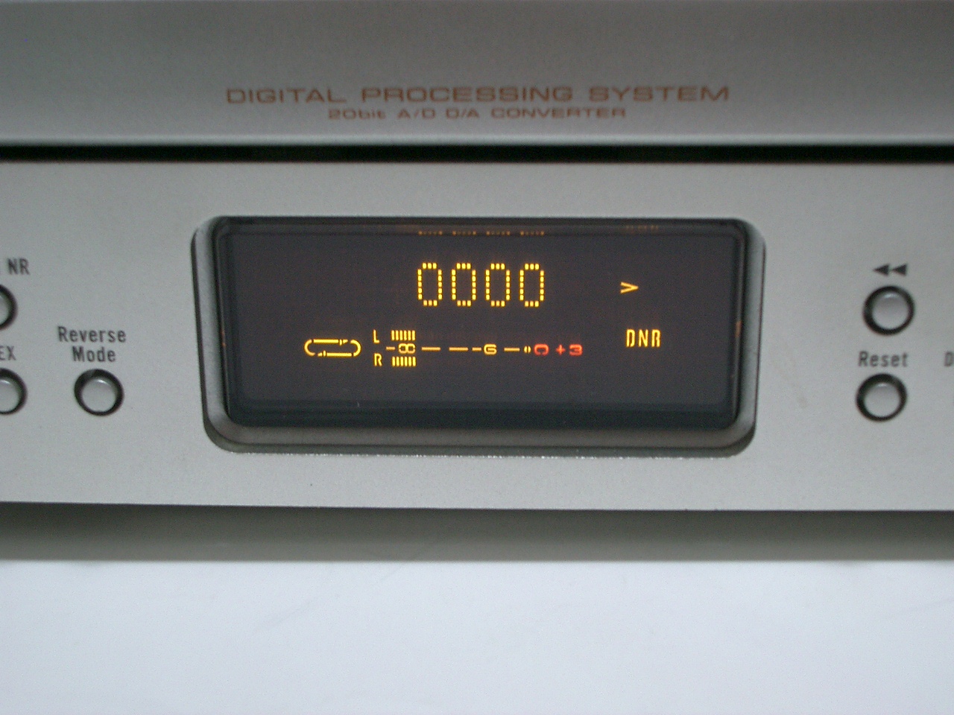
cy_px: 358
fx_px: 1709
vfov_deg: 23.7
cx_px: 477
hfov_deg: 31.2
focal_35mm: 62
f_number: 3.5
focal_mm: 10.2
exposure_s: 1/10
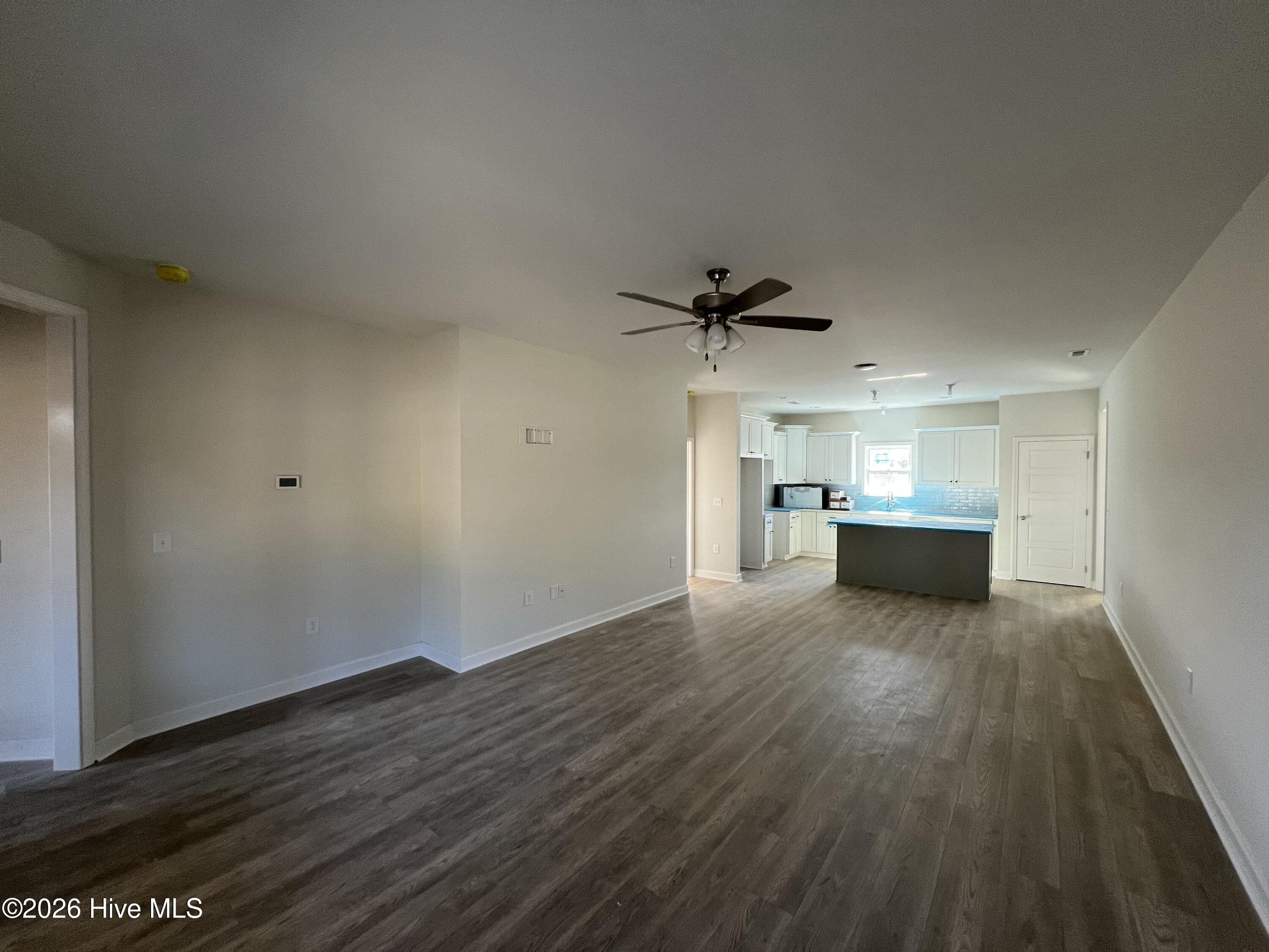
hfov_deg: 106.2
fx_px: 477
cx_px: 634
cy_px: 476
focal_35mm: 13
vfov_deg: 89.9
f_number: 1.8
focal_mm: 1.57
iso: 160
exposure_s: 1/99
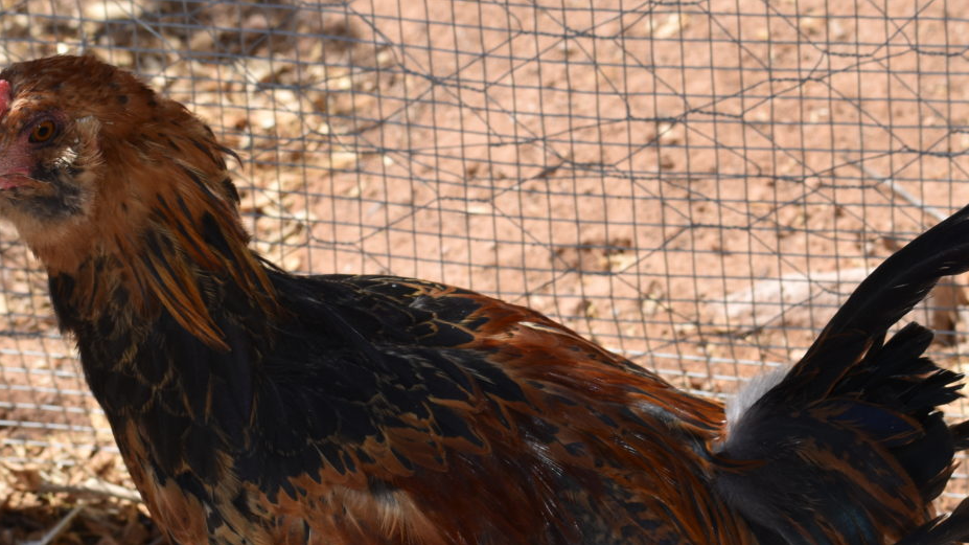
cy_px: 380
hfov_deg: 12.1
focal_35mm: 178
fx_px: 4573
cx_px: 507
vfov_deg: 6.8
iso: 100
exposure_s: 1/200
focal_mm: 70
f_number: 7.1
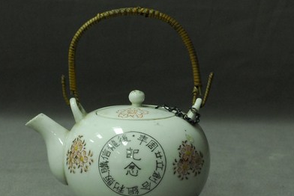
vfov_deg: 9.3
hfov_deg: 14.0
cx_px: 134
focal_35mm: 147
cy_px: 125
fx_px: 1201
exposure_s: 1/10
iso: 1000
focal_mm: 60
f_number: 10
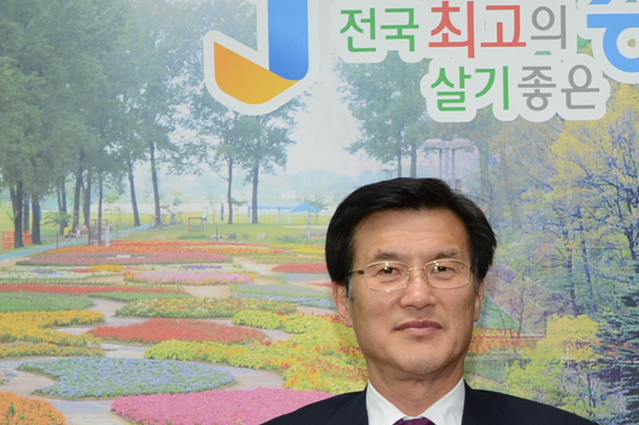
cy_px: 496
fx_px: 1738
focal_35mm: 98
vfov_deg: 13.6
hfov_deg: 20.1
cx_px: 670
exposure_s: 1/60
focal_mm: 34
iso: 800
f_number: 7.1
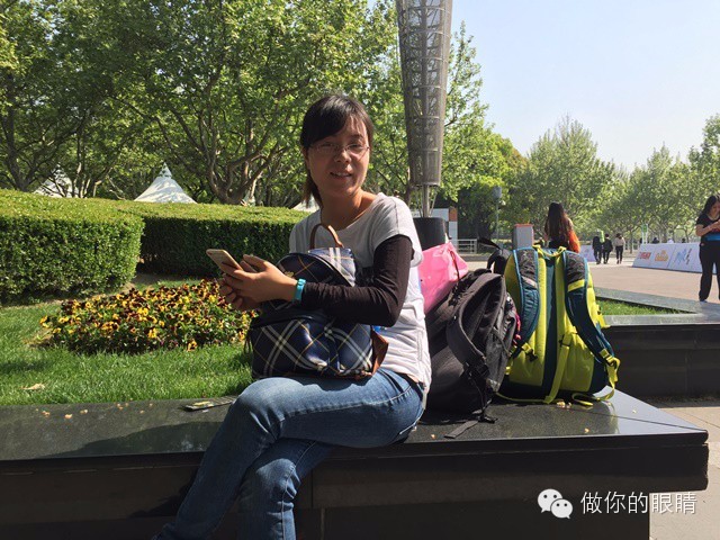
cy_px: 270
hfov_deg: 61.7
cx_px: 360
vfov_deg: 48.2
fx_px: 603
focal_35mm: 29
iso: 32
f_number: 2.2
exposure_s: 1/1014
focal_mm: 4.15
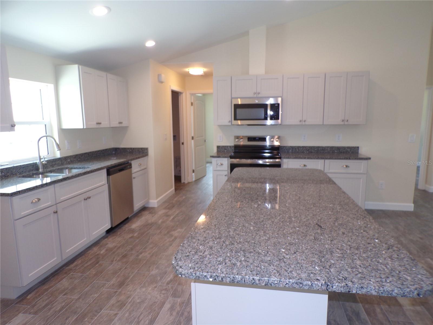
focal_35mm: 24
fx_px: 300
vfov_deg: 56.8
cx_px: 216
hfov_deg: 71.6
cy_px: 162
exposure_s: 1/34
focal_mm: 4.3
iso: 113
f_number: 3
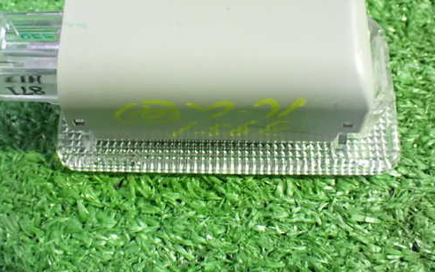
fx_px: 581
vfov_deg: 26.2
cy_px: 99
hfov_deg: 41.0
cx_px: 191
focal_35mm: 49
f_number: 2.7
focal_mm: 6.83
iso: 1250
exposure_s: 1/40
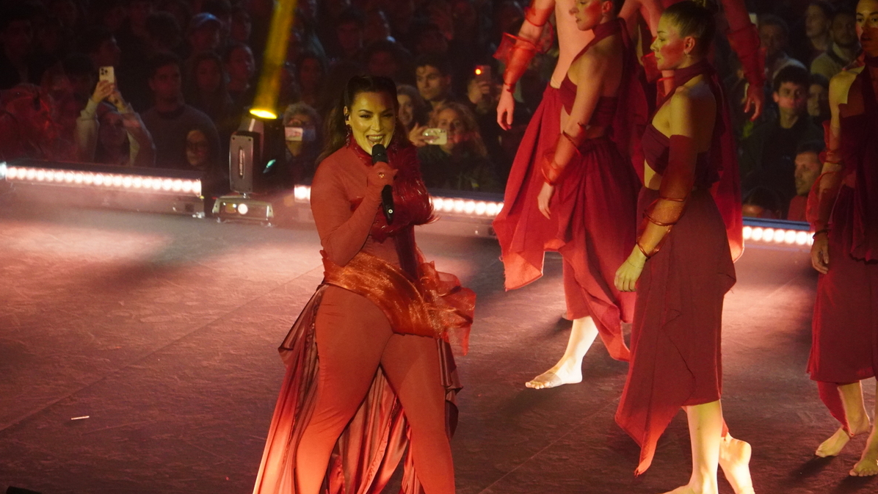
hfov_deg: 13.0
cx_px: 439
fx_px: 3854
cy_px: 272
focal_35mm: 166
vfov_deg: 7.3
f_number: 4
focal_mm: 105
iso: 5000
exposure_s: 1/200
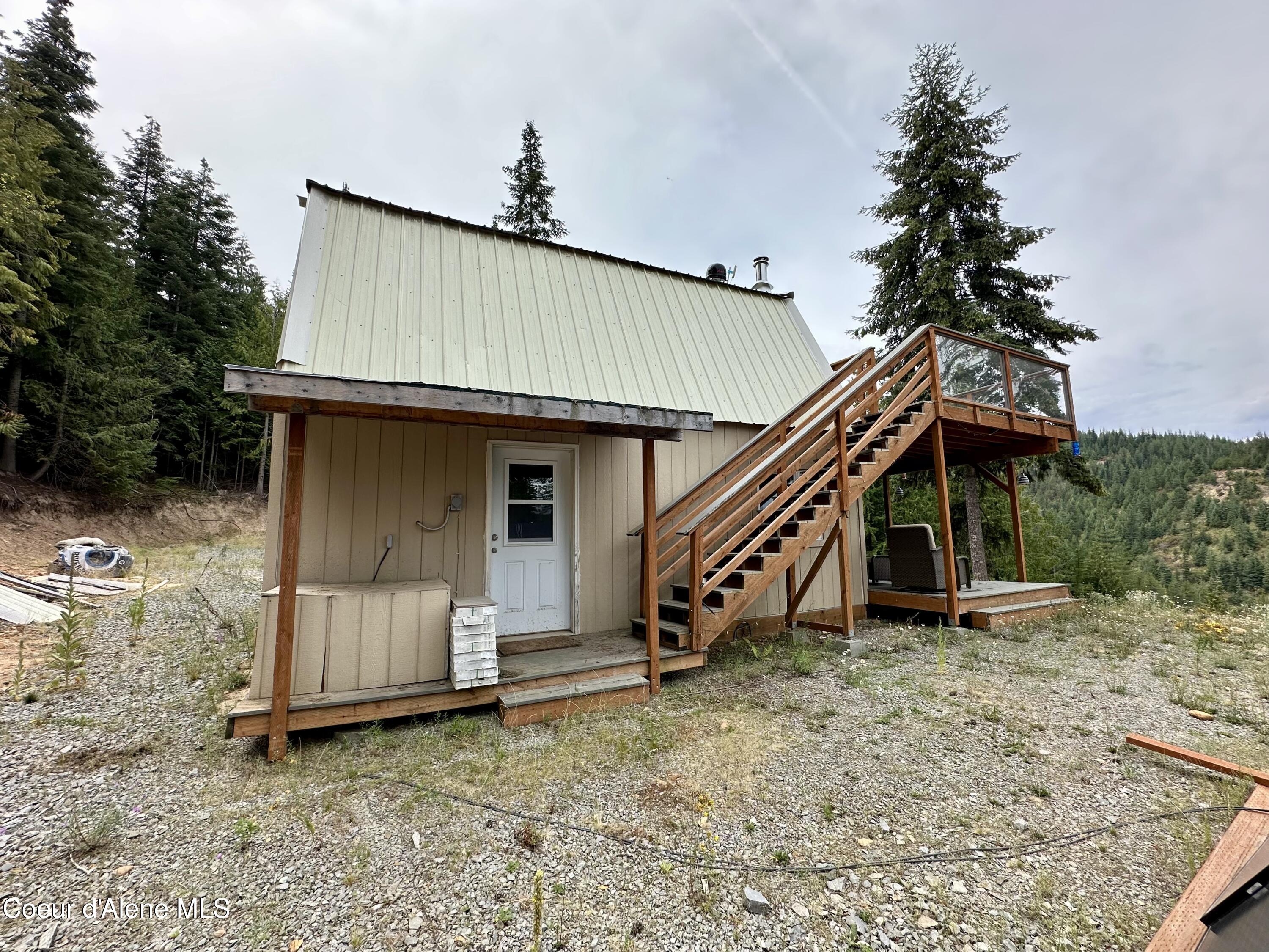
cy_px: 476
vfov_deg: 85.7
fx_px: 513
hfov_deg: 102.1
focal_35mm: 14
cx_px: 634
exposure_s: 1/1092
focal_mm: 2.22
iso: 50
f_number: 2.2
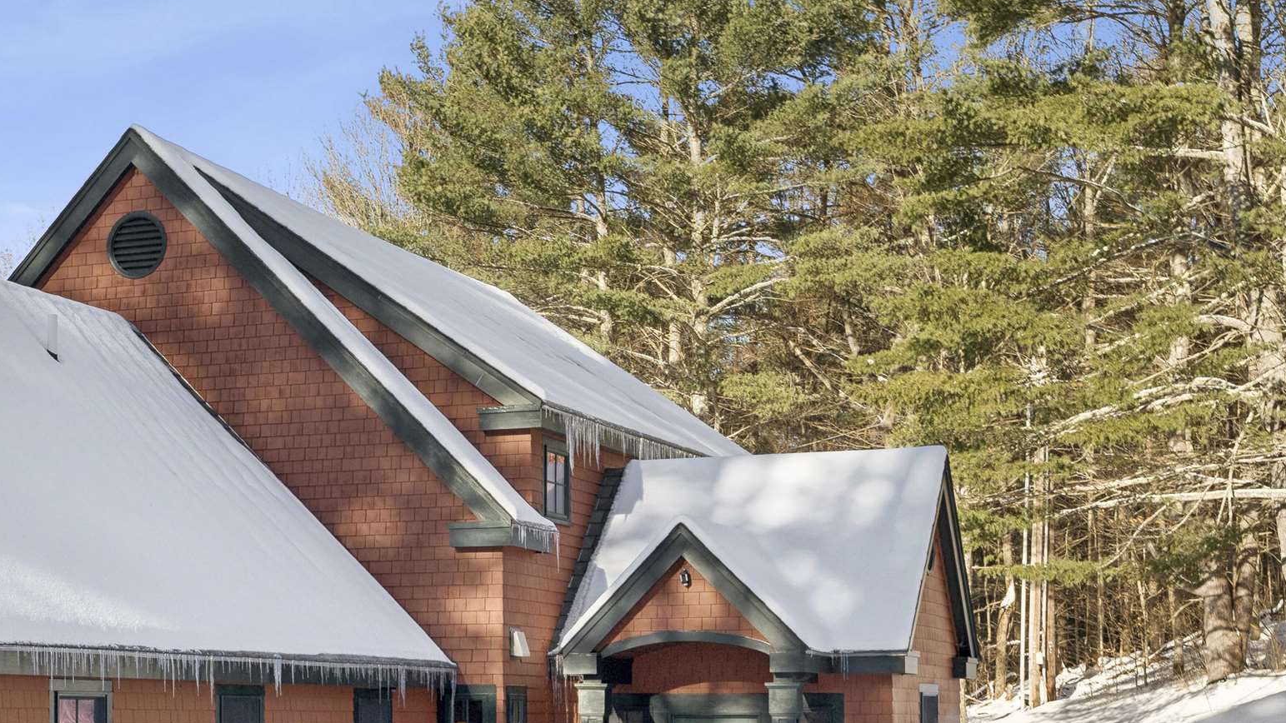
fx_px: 2489
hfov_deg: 27.9
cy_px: 666
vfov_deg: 16.3
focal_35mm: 73
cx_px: 129
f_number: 7.1
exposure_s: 1/200
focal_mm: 35
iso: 250
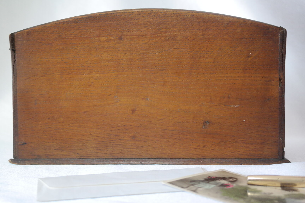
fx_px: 415
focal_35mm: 49
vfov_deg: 27.5
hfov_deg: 40.3
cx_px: 152
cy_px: 102
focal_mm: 32
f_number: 5.6
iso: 1600
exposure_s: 1/30
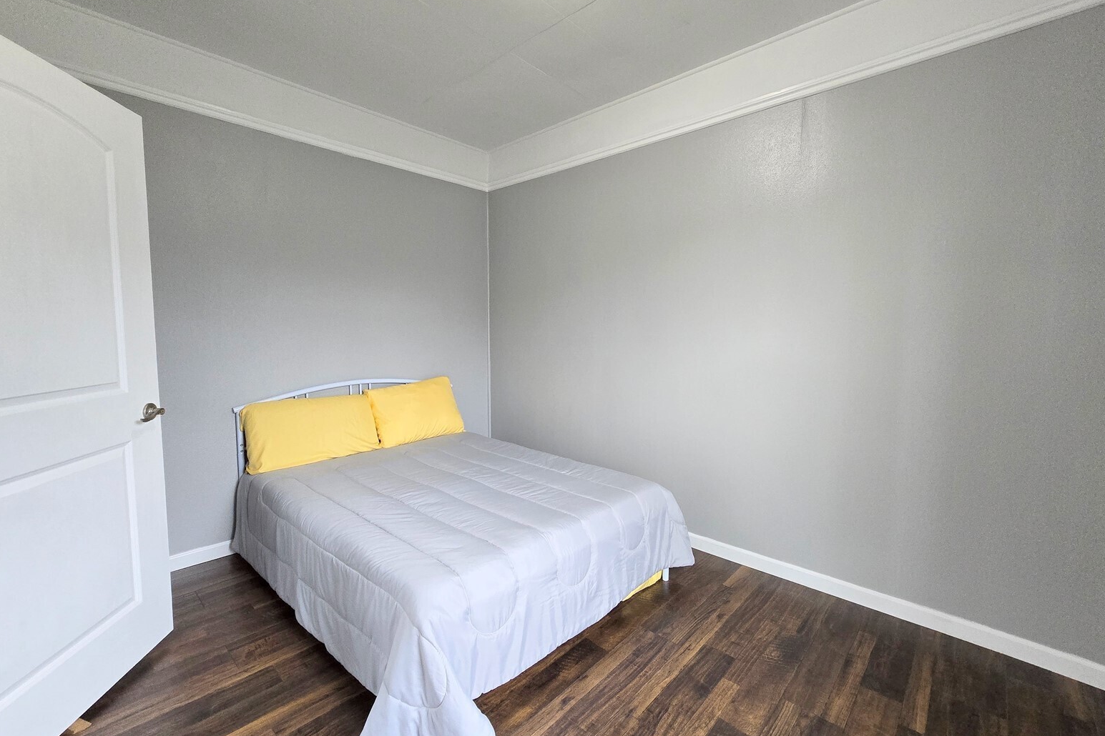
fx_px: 430
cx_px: 568
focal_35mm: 14
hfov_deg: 104.2
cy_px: 361
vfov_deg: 81.2
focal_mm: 2.2
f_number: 2.2
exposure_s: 1/60
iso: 400
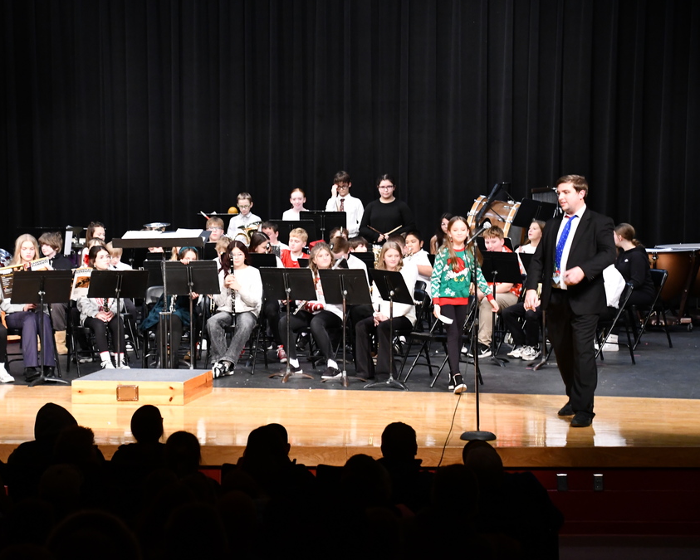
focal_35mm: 106
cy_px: 282
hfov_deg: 18.1
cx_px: 288
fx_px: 2197
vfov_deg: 14.5
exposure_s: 1/80
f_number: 5
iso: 3200
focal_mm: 62
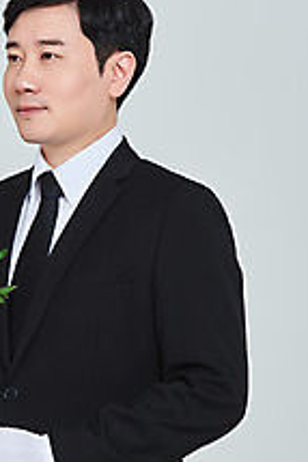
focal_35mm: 242
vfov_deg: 8.5
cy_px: 299
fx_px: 3110
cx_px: 59
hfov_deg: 5.7
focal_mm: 130
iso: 100
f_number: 13
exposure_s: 1/125
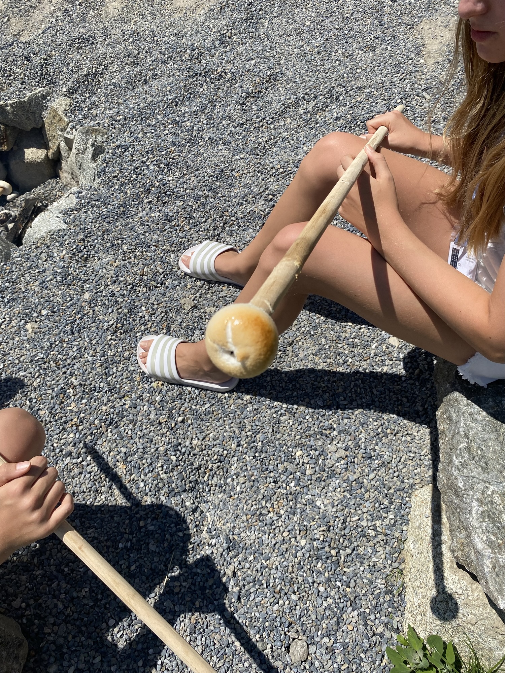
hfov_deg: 53.1
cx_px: 252
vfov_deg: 67.3
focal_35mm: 26
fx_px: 506
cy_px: 336
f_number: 1.8
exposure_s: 1/3846
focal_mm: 4.25
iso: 32
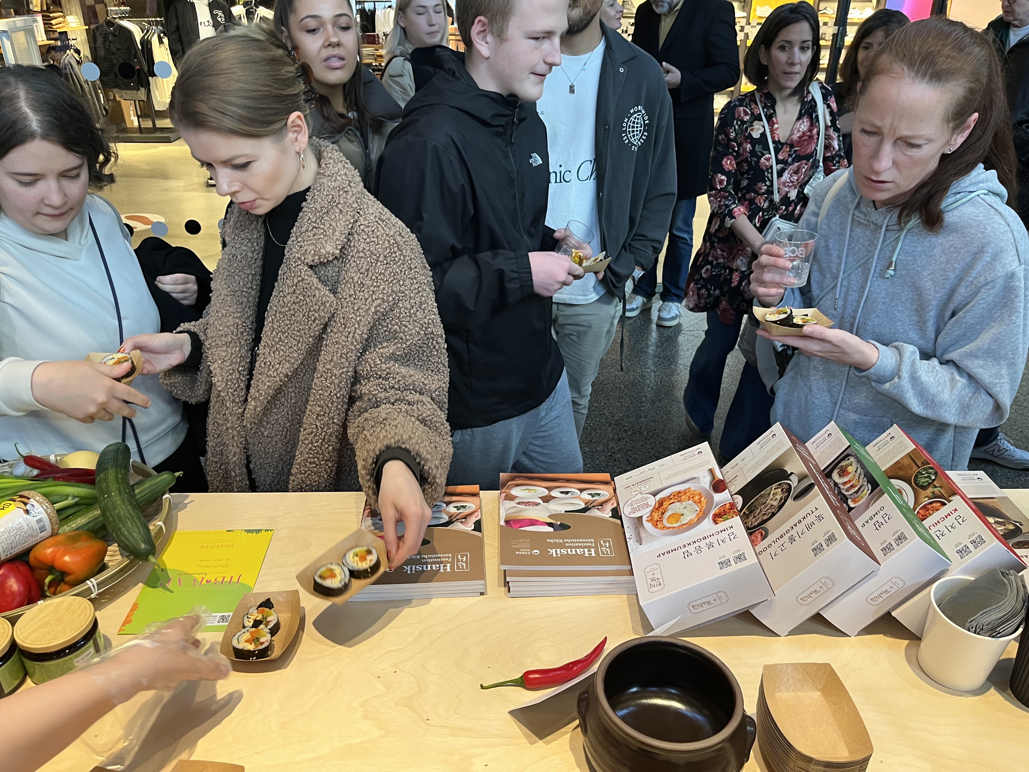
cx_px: 514
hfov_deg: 67.3
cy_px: 386
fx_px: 773
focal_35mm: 26
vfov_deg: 53.1
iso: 125
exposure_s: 1/50
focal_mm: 5.1
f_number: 1.6
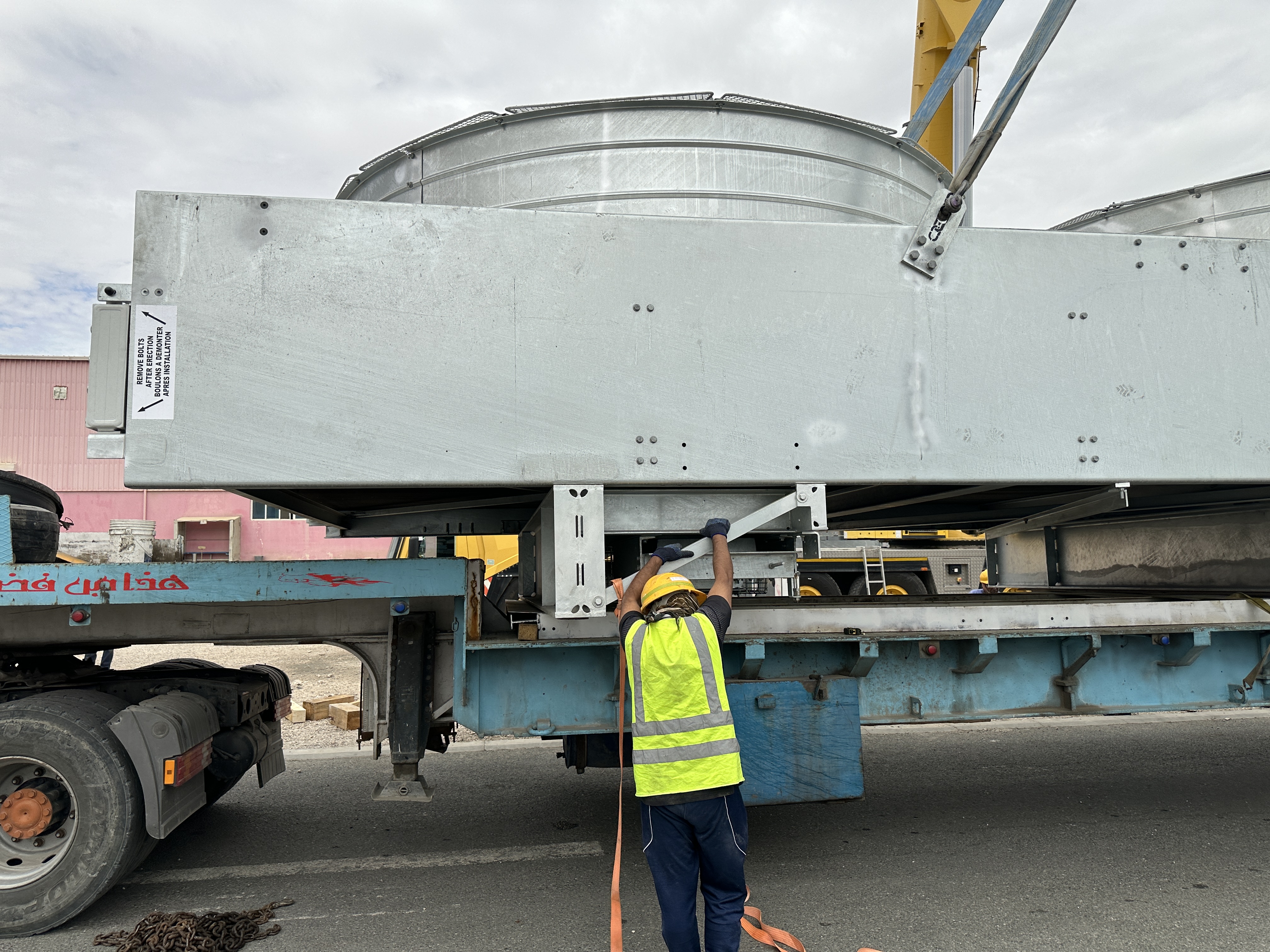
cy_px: 476
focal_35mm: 24
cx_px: 635
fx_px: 881
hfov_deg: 71.6
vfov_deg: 56.8
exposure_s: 1/7576
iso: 80
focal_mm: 6.86
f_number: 1.78
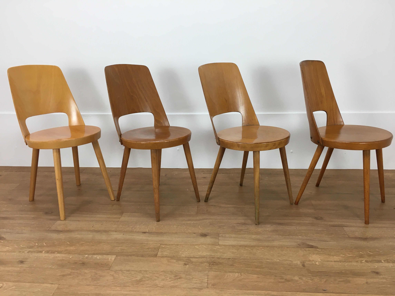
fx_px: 331
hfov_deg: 61.7
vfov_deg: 48.2
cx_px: 198
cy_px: 148
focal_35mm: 29
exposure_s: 1/33
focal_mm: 4.15
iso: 32
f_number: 2.2
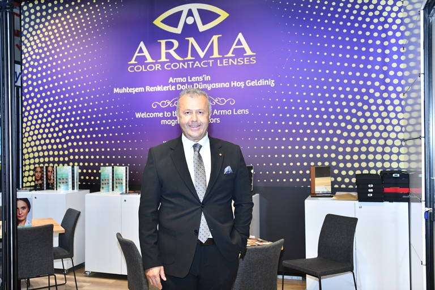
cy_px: 145
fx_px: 459
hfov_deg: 50.7
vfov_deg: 35.1
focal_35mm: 38
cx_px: 218
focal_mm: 38
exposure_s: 1/200
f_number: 4.5
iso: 800
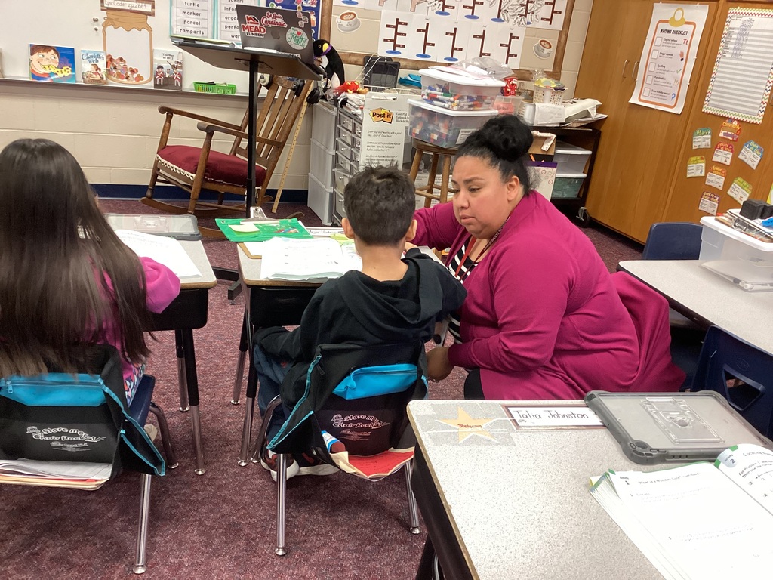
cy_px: 290
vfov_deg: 45.4
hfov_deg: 58.4
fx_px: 692
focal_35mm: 31
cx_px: 386
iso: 250
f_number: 2.4
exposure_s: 1/60
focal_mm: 3.3
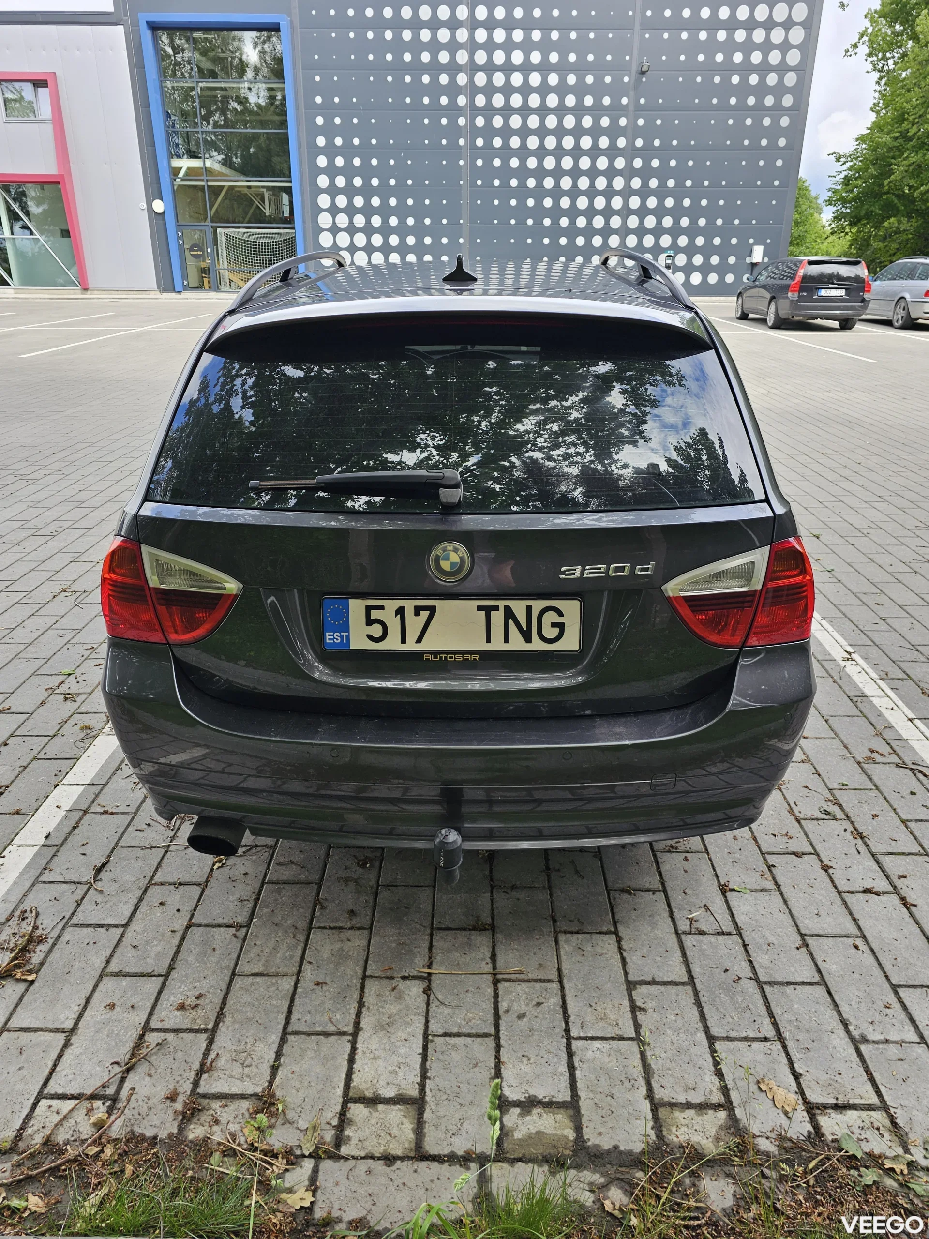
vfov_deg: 73.9
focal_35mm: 23
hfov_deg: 58.9
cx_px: 464
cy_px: 620
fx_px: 823
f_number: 1.7
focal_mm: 6.3
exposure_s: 1/140
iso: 10
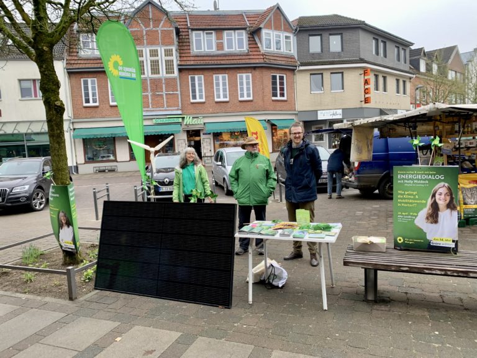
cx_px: 238
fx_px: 358
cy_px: 179
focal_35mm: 26
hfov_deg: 67.3
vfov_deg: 53.1
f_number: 1.8
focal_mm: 4.25
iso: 50
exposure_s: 1/121
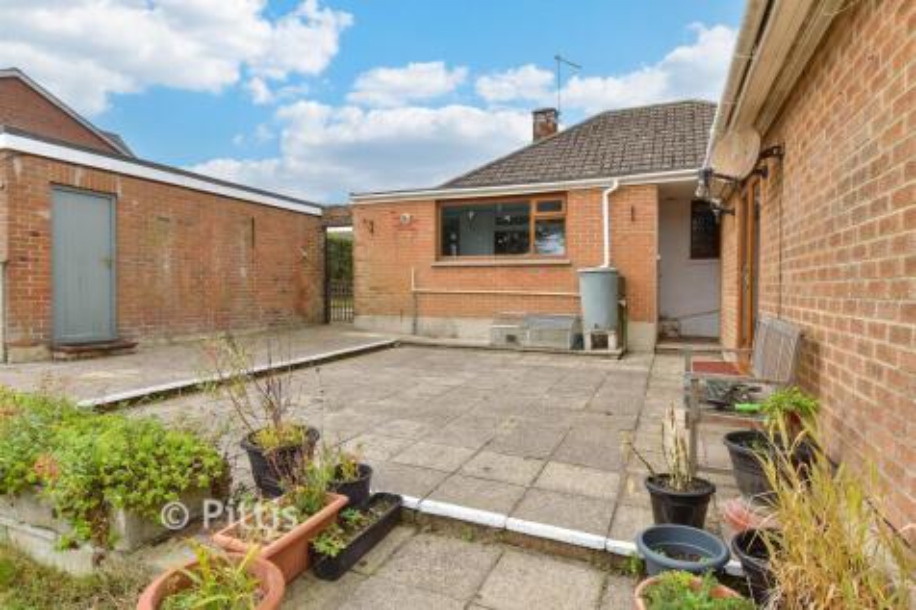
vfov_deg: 64.5
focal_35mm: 19
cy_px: 305
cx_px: 458
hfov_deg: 86.9
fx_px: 483
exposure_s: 1/125
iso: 160
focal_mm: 13
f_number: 8
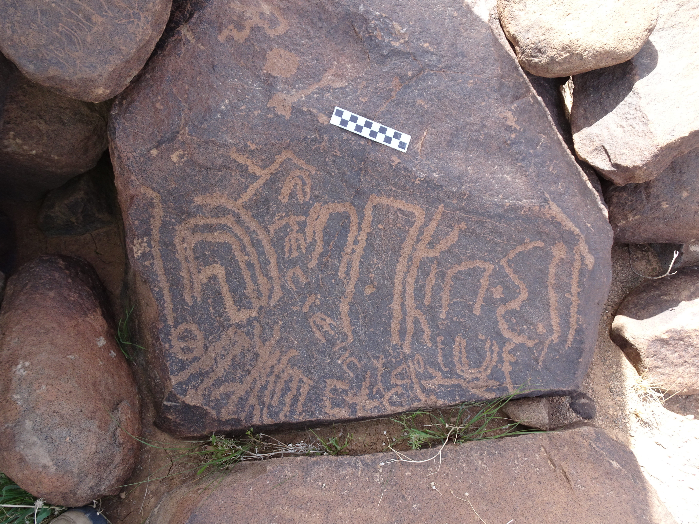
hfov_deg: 69.4
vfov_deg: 54.9
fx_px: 505
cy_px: 268
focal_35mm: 25
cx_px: 338
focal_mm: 4.1
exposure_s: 1/125
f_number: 3.5
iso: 80
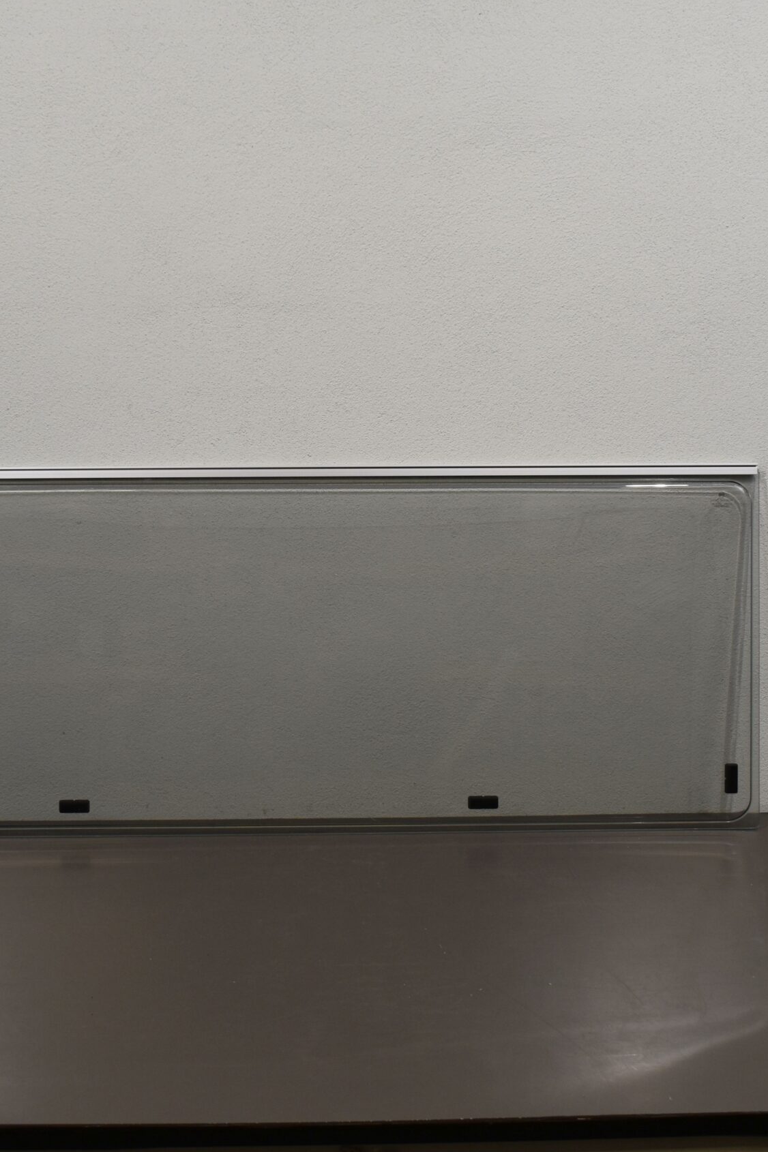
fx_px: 1601
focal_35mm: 50
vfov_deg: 39.6
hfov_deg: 26.9
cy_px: 578
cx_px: 273
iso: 360
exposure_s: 1/125
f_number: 5.6
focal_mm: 22
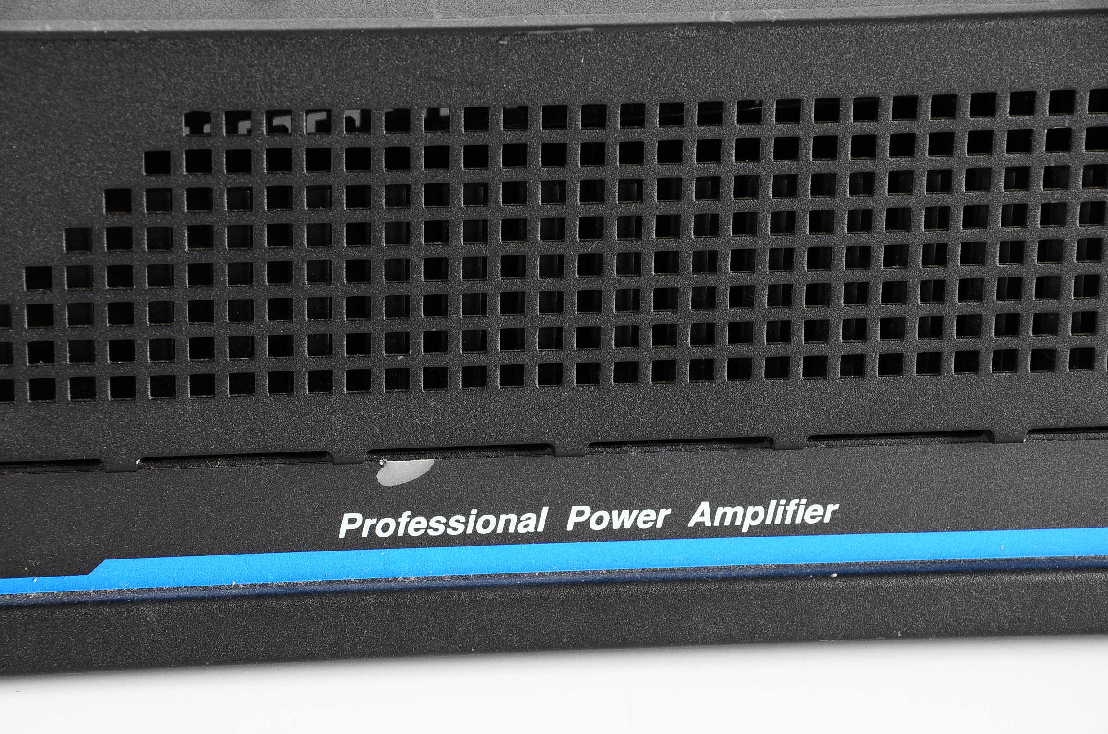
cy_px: 367
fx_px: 4837
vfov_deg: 8.7
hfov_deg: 13.1
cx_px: 554
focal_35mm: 158
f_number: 9
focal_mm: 105
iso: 100
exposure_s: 1/160
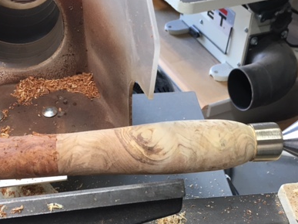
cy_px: 155
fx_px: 413
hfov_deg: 39.7
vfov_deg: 30.0
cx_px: 150
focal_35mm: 48
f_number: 2.2
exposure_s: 1/30
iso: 40
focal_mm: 4.15
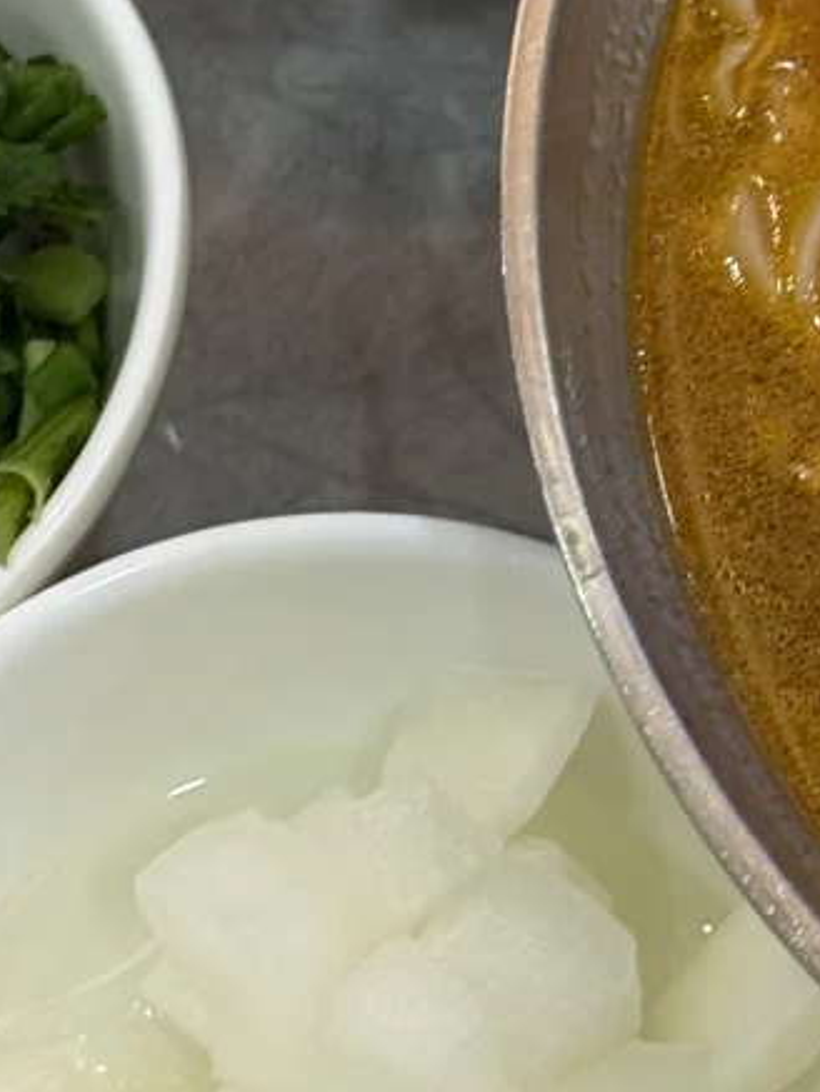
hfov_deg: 9.3
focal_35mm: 158
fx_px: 4988
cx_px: 978
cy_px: 235
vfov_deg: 12.5
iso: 50
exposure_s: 1/50
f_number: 1.78
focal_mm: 6.76
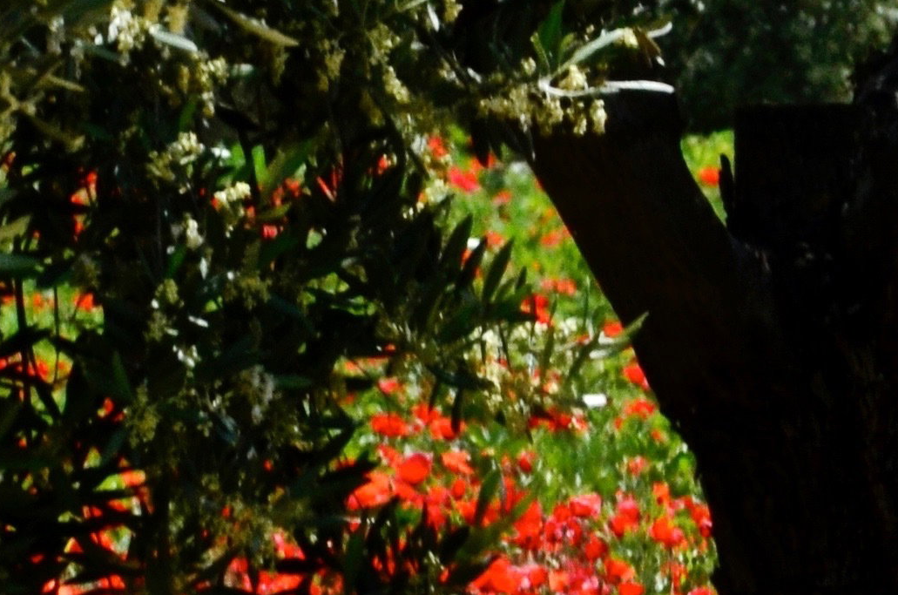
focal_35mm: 1792
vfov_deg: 0.8
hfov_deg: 1.2
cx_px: 228
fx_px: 44610
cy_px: 35
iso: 280
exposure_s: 1/250
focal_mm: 250
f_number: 22
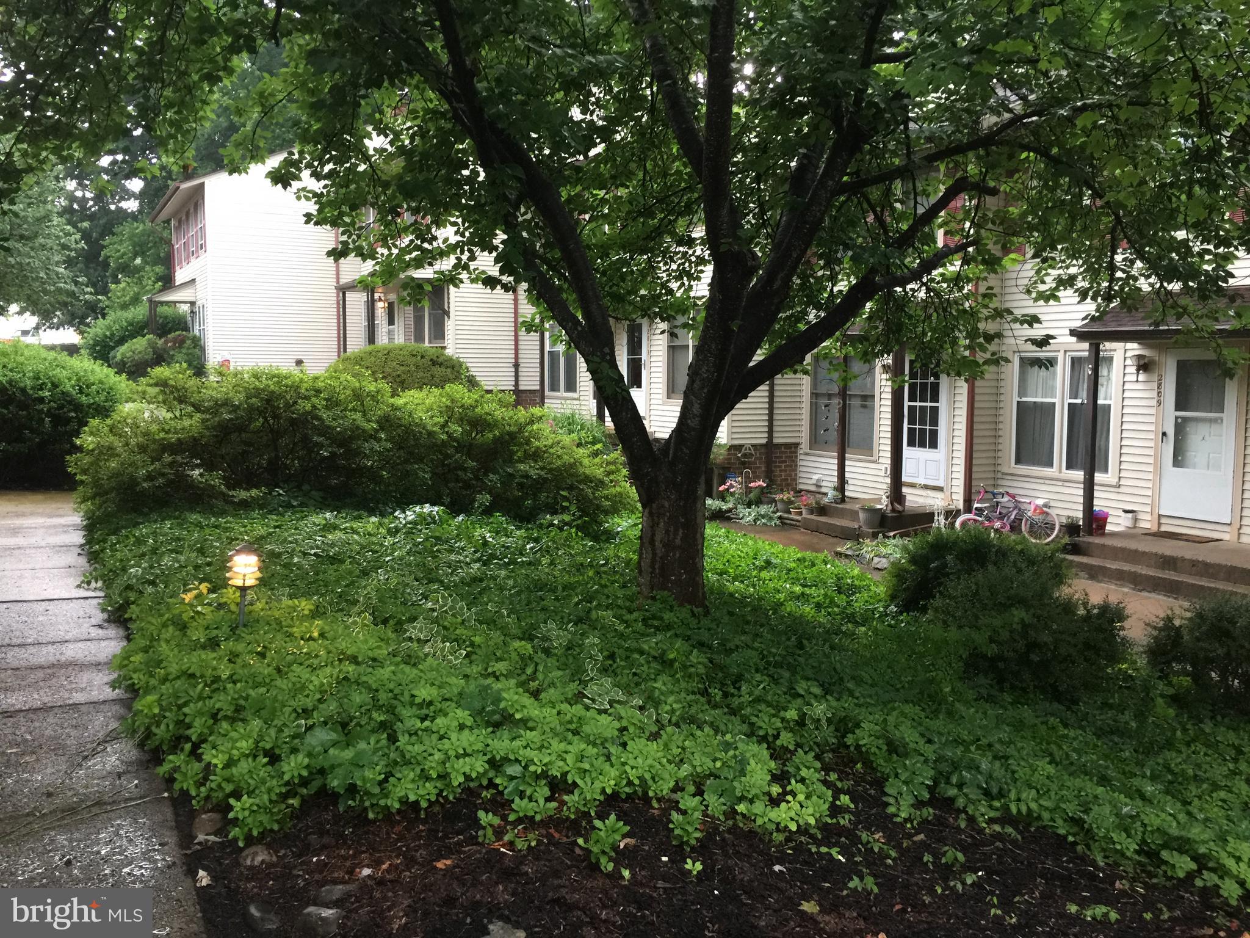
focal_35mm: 29
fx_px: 1047
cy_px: 469
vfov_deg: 48.2
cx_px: 625
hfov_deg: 61.7
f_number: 2.2
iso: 80
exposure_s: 1/15
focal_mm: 4.15
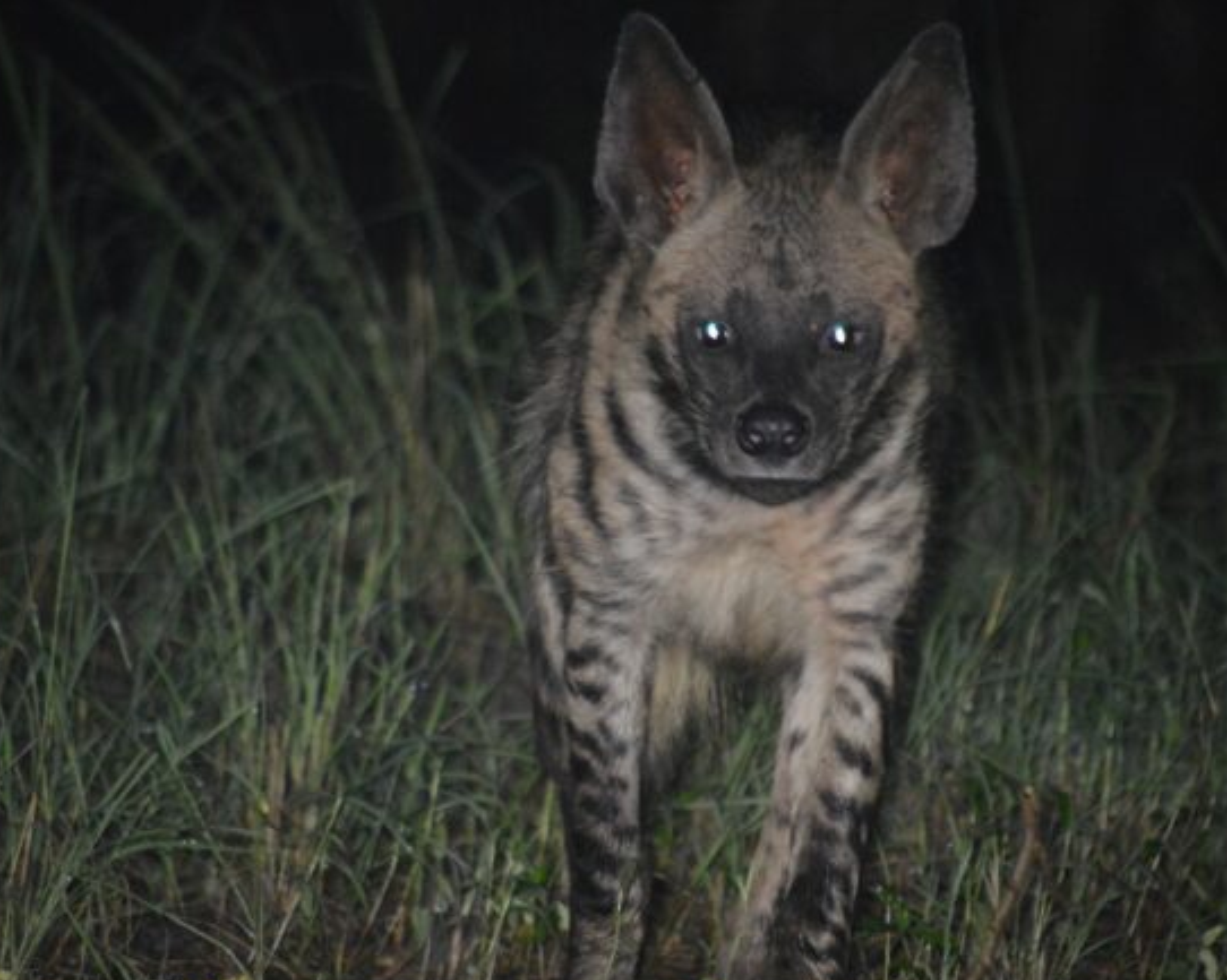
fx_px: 20253
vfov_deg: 2.8
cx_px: 654
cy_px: 573
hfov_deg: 3.5
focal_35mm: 558
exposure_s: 1/60
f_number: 5.6
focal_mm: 280
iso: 3200
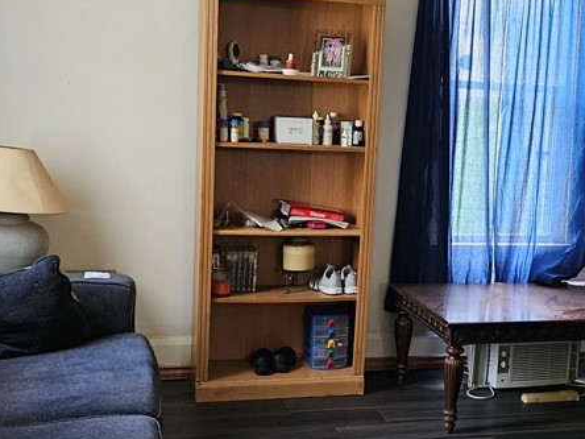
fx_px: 896
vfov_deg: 27.5
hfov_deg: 35.8
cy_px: 243
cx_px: 397
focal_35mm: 53
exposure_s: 1/24
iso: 640
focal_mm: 5.4
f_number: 1.8
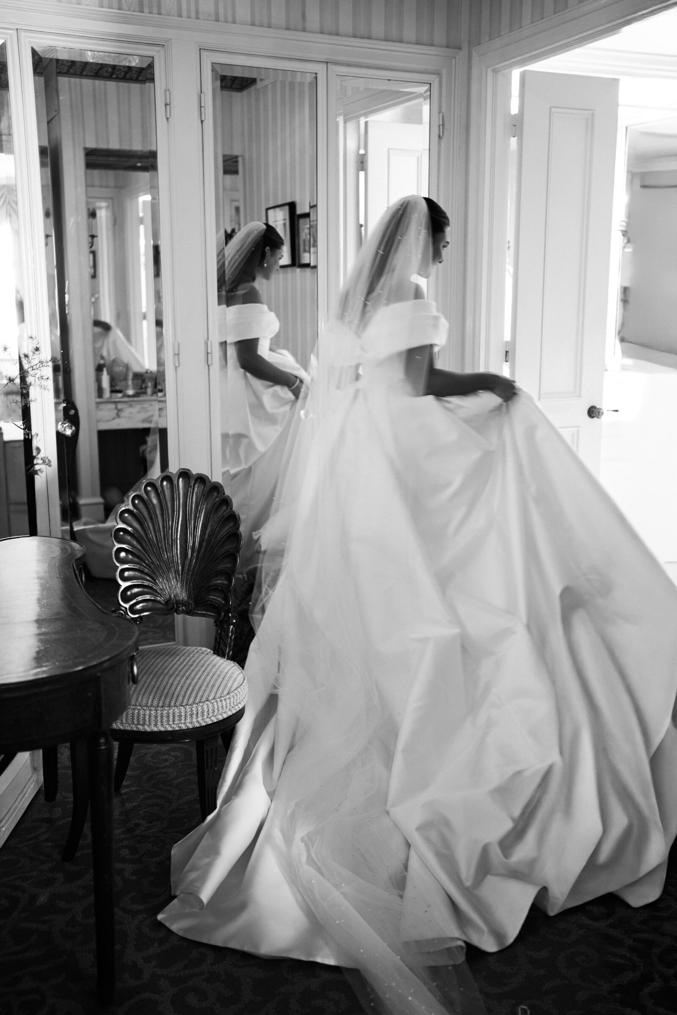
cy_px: 508
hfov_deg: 37.9
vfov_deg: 54.4
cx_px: 338
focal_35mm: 35
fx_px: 987
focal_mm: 35
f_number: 2.2
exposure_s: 1/25
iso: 1250
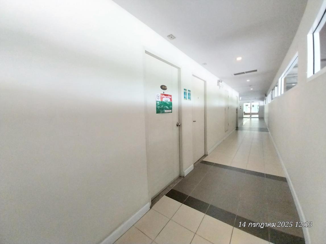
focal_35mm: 13
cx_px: 163
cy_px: 122
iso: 320
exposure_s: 1/17
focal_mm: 1.3
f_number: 2.2
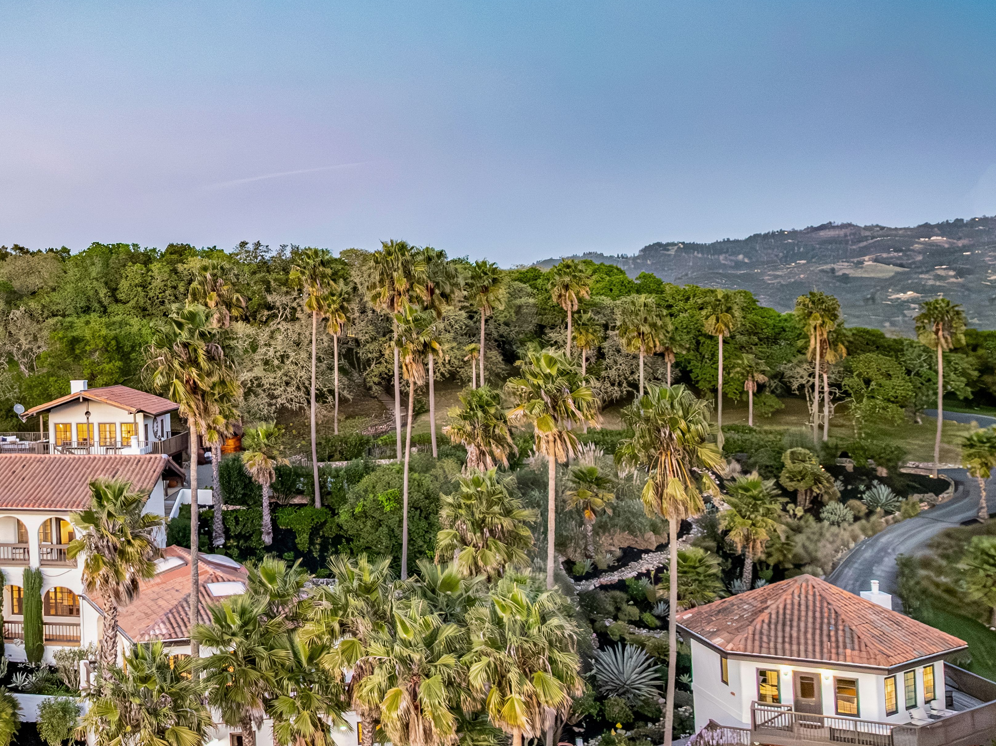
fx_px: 1122
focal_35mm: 39
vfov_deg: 36.1
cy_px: 539
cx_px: 191
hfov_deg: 45.3
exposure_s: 1/100
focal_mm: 12.29
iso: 800
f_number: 2.8
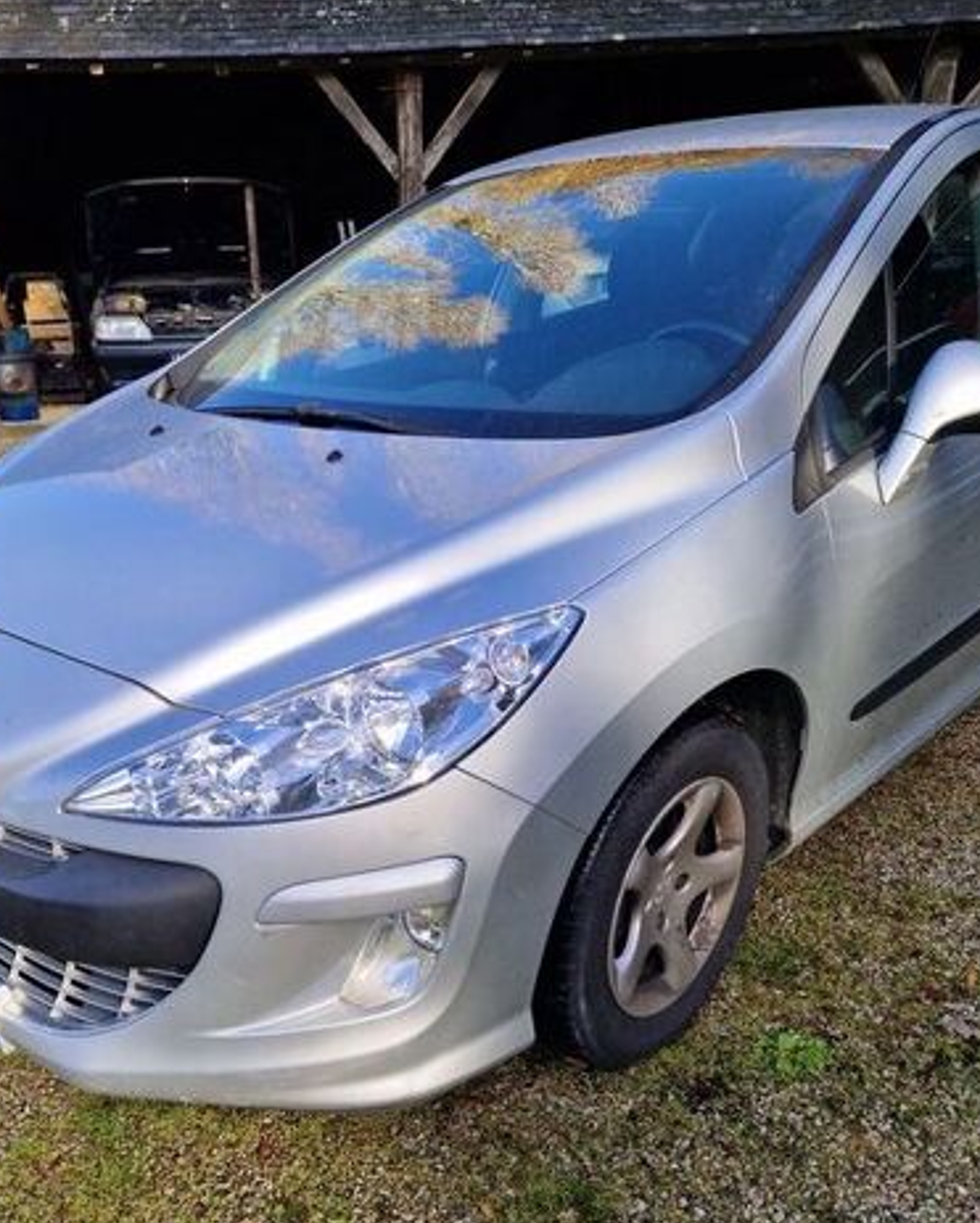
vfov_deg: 56.4
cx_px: 386
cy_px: 771
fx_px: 1123
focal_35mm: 31
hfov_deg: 46.9
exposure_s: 1/542
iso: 50
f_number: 1.8
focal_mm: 5.4
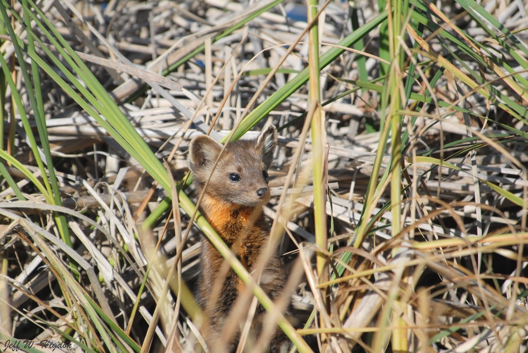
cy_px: 176
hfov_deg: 3.4
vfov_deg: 2.3
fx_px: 8810
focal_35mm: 600
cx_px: 264
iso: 400
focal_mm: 400
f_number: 5.6
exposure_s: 1/2000
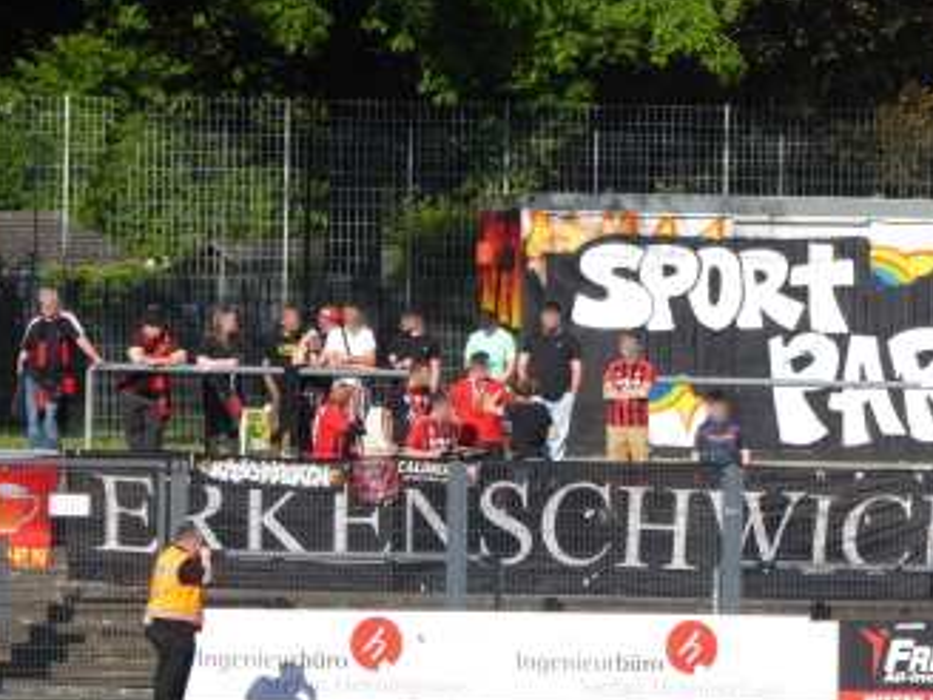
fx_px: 11105
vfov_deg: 3.6
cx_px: 515
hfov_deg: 4.8
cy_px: 327
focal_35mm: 412
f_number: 5.8
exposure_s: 1/250
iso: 80
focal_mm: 53.8
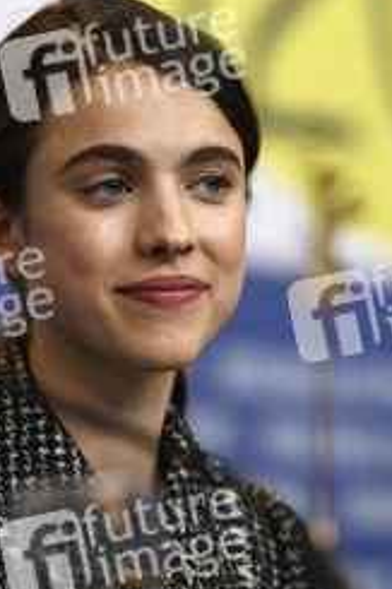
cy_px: 185
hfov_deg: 4.2
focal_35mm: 326
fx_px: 5332
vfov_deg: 6.3
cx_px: 192
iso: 800
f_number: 3.5
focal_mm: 200
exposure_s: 1/320
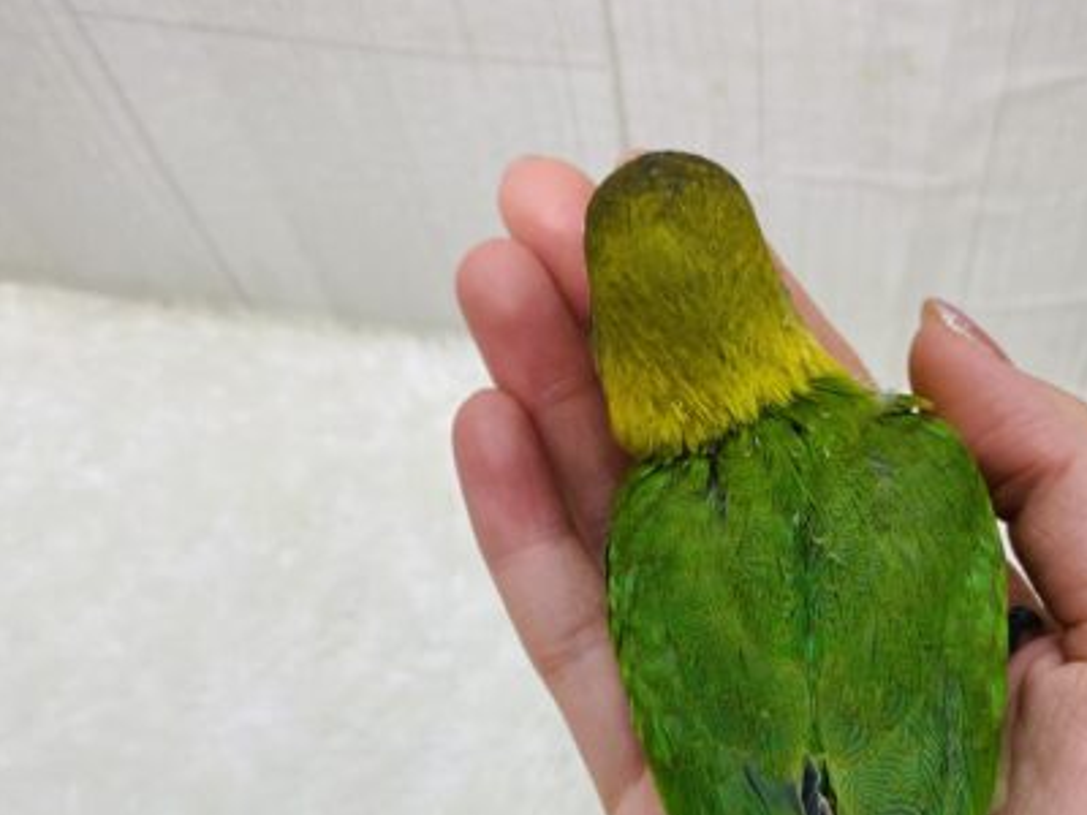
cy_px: 619
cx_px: 728
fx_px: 1256
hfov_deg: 46.0
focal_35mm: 40
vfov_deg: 35.1
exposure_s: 1/100
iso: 80
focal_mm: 4.25
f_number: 1.8
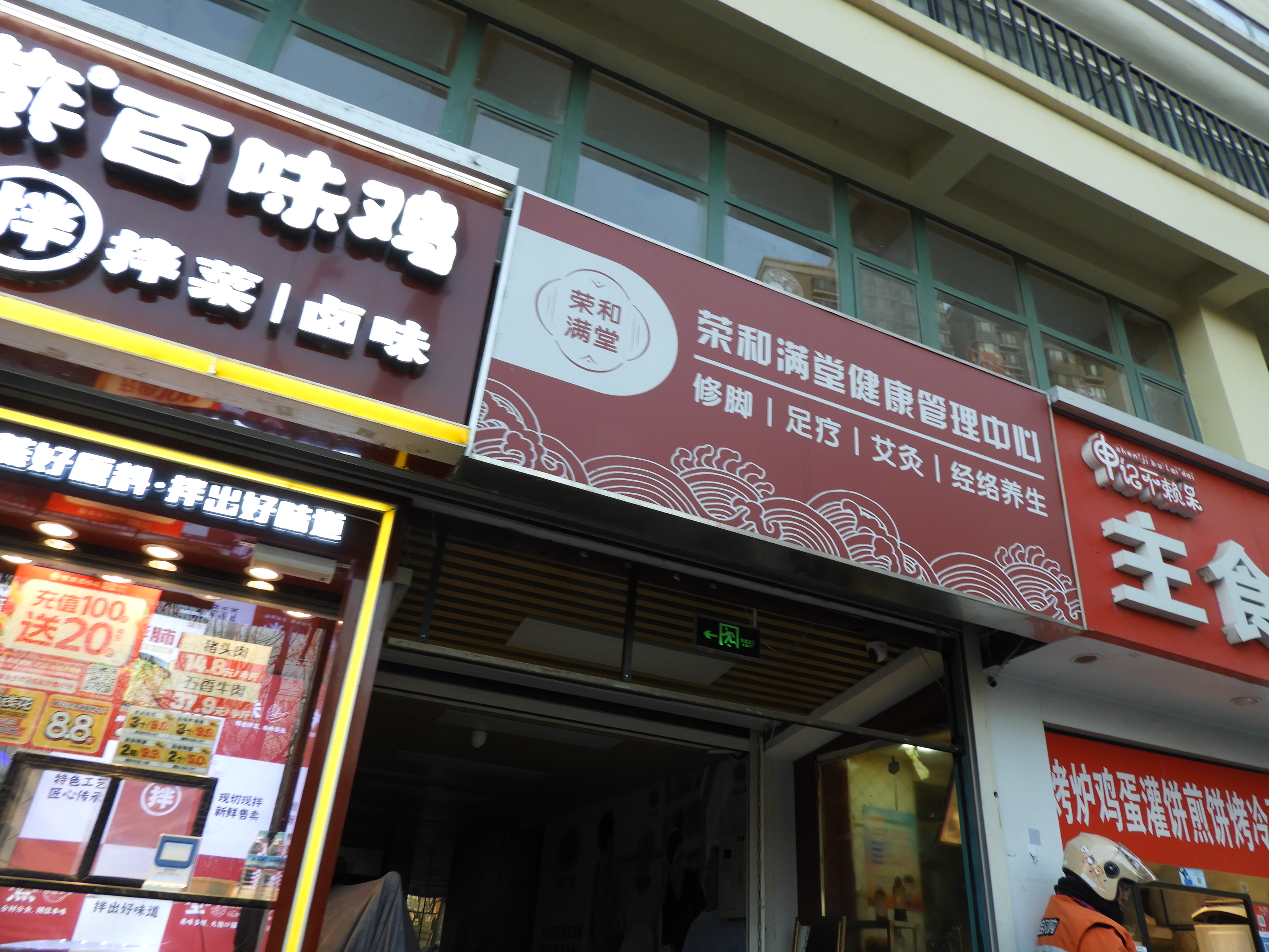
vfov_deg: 56.8
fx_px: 880
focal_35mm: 24
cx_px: 634
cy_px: 476
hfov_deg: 71.6
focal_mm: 4.3
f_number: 3.3
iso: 100
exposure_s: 1/60
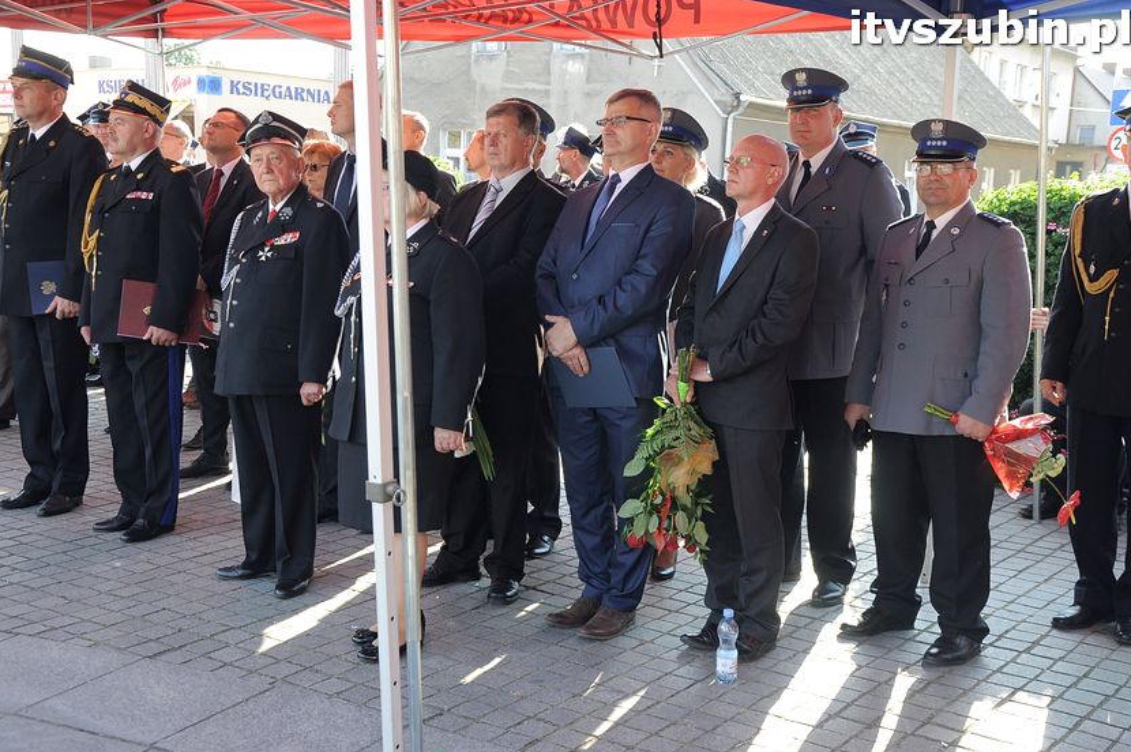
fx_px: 1350
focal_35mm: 43
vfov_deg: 31.1
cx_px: 578
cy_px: 371
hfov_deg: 45.5
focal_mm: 28
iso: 400
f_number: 5.6
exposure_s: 1/125
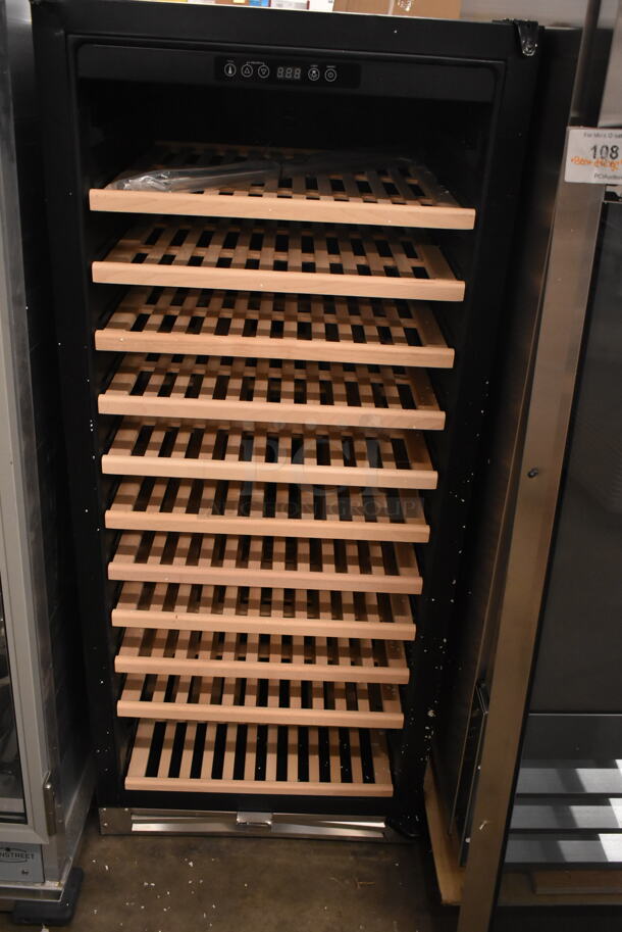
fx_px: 854
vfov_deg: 57.2
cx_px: 311
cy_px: 466
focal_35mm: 33
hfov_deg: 40.0
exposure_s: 1/125
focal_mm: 22
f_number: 3.8
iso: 2500
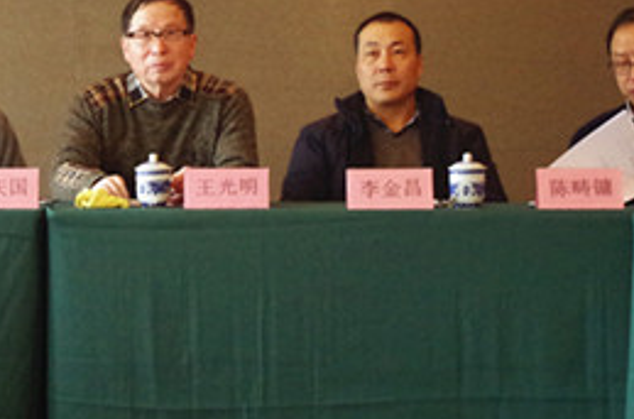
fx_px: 3336
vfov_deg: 7.2
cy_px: 10
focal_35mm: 190
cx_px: -78
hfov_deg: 10.7
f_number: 5.6
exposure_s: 1/100
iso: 3200
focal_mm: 55
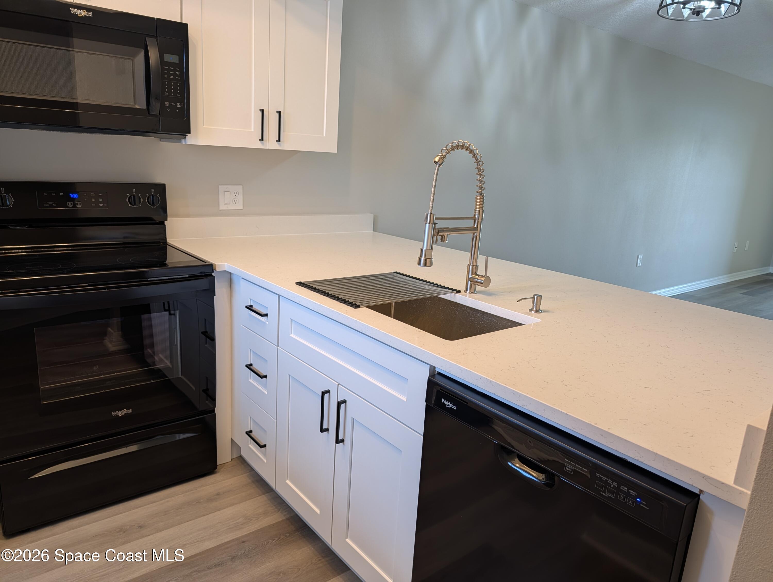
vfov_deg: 56.9
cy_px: 291
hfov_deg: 71.5
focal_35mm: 24
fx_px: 537
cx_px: 386
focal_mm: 6.9
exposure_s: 1/40
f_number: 1.68
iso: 46
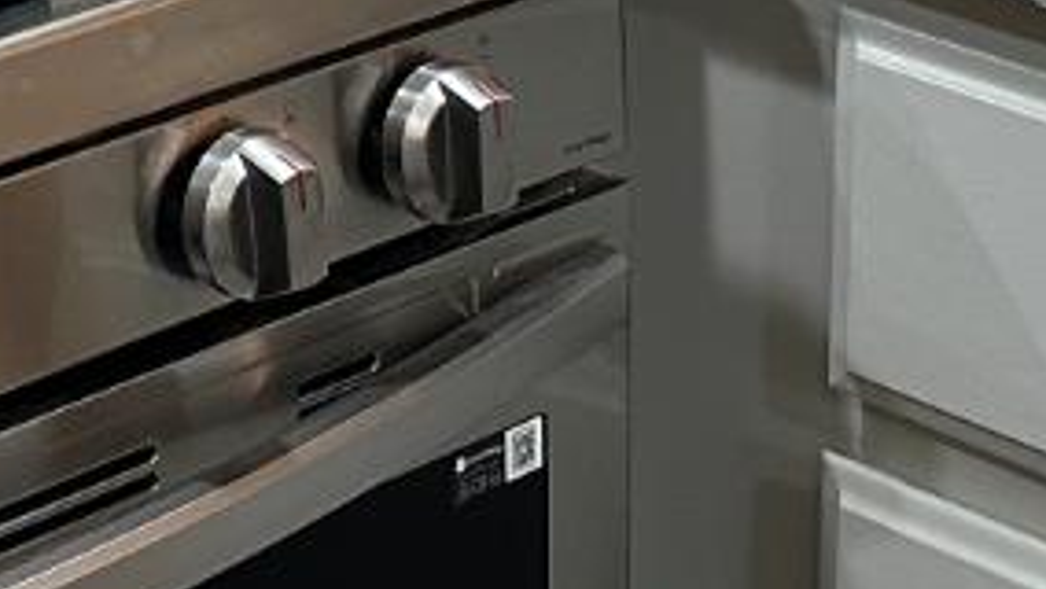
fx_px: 3829
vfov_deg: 8.4
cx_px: 15
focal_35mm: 138
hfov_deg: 15.3
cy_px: -591
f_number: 1.78
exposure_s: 1/120
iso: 200
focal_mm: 6.86
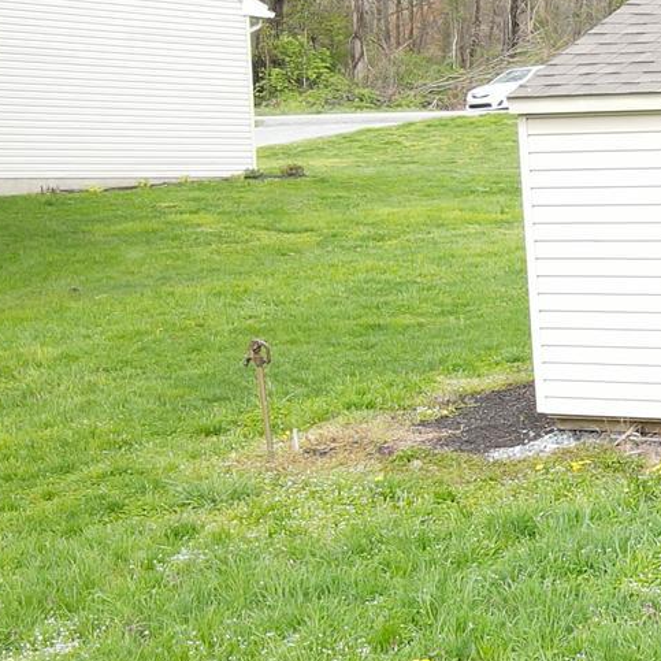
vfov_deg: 19.3
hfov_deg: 17.0
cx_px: 1054
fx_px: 1944
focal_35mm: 90
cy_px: 406
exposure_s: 1/160
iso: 100
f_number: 2.8
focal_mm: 4.5
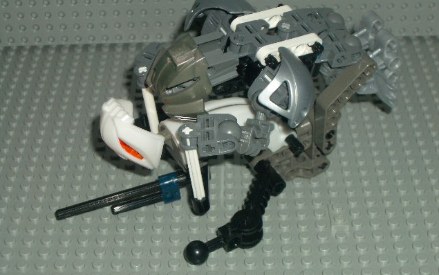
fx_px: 945
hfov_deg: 26.1
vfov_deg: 16.5
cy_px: 136
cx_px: 219
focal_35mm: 79
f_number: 3.9
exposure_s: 1/60
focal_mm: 12.2
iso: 100
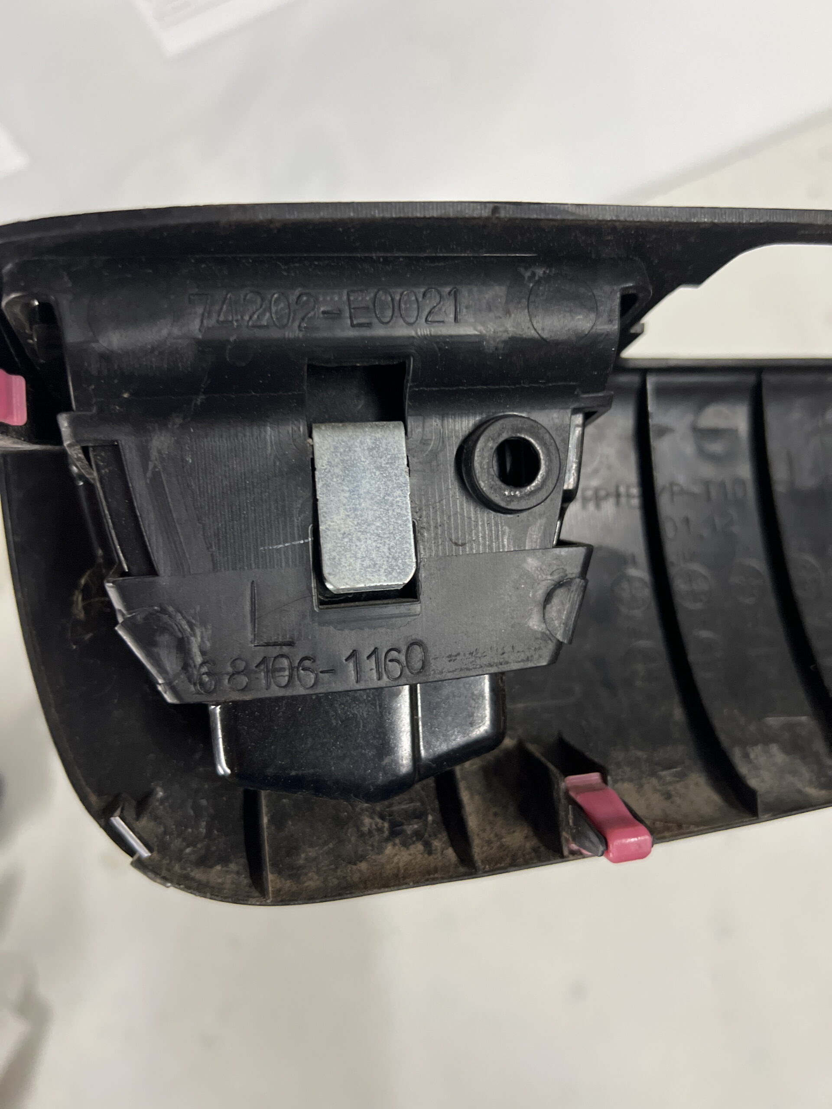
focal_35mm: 26
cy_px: 554
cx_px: 416
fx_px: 833
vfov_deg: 67.3
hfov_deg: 53.1
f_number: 1.5
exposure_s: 1/60
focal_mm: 5.7
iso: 500
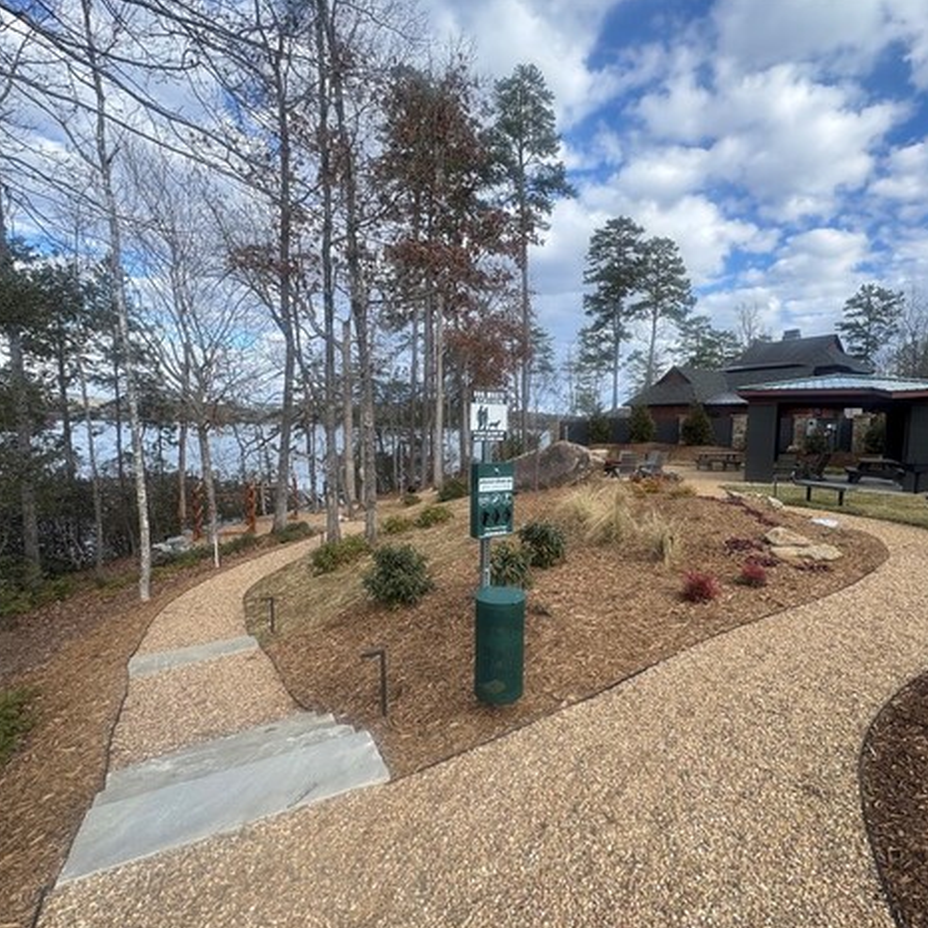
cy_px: 470
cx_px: 510
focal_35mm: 17
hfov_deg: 83.7
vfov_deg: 84.0
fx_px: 516
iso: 40
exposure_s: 1/615
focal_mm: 2.22
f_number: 2.2
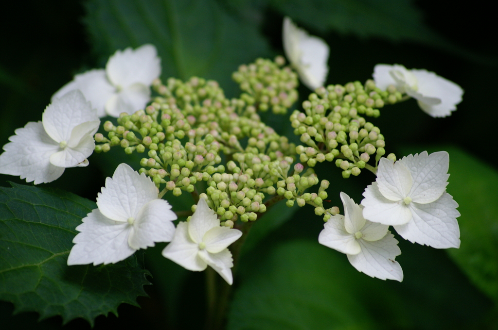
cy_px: 165
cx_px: 249
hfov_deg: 10.2
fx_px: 2798
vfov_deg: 6.8
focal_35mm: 202
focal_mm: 135
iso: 400
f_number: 5.6
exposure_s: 1/250
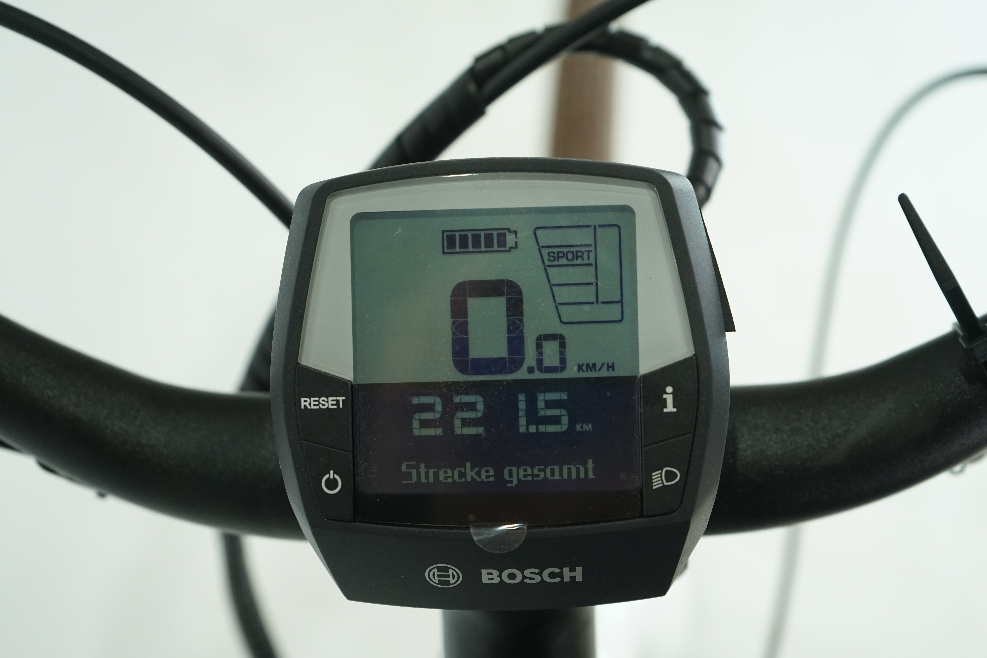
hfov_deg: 37.5
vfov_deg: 25.5
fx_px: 1453
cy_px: 343
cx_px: 497
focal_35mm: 53
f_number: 5.6
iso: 1600
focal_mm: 50
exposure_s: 1/200
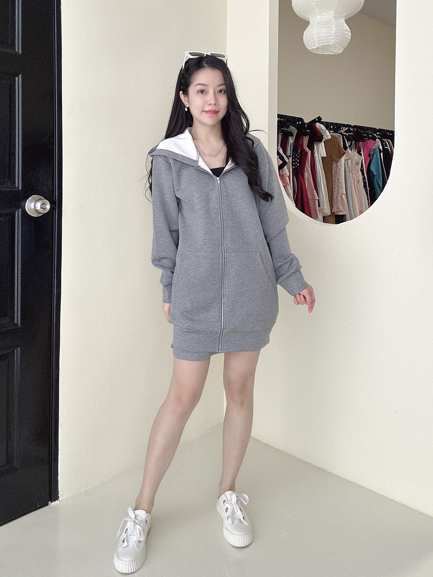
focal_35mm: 23
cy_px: 288
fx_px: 384
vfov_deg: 73.9
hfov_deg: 58.9
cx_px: 216
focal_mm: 2.69
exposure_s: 1/71
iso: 80
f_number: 1.9
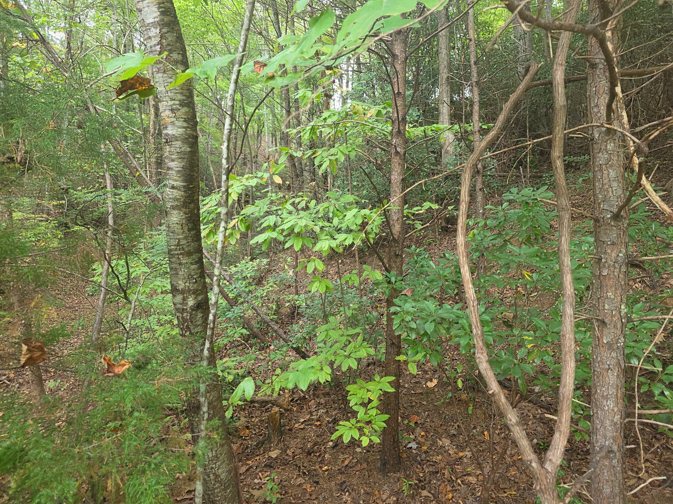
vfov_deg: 58.9
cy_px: 252
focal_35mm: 23
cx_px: 336
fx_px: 447
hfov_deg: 73.9
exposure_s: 1/120
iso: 250
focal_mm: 6.3
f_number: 1.7
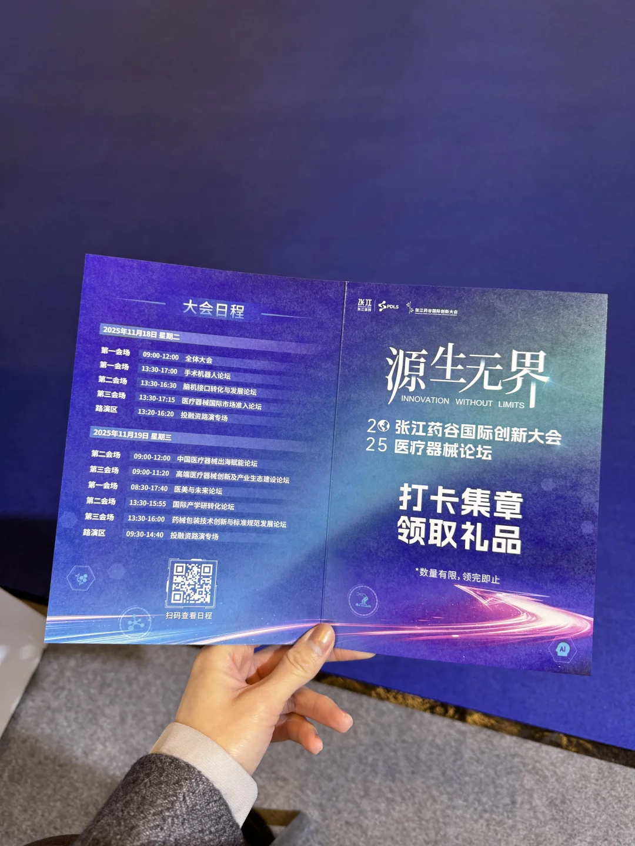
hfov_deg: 56.8
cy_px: 423
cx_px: 318
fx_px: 587
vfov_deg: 71.6
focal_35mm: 24
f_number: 1.78
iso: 125
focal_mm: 6.76
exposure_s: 1/100
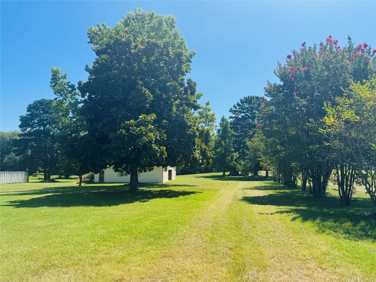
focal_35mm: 24
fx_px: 261
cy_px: 141
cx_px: 188
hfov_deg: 71.6
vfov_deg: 56.8
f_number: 1.78
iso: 80
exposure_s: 1/3096
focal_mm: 6.76
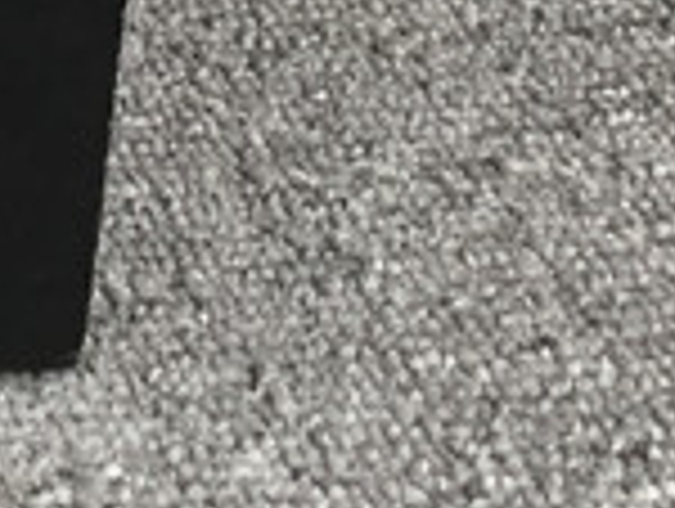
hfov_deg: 9.4
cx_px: -963
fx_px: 3633
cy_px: -906
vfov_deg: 7.3
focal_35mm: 186
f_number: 2.4
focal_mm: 3.3
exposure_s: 1/102
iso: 25
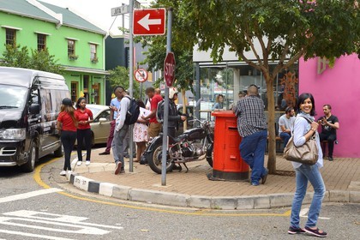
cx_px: 180
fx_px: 500
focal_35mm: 50
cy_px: 120
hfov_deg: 39.6
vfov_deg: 27.0
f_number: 10
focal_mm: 50
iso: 400
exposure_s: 1/250
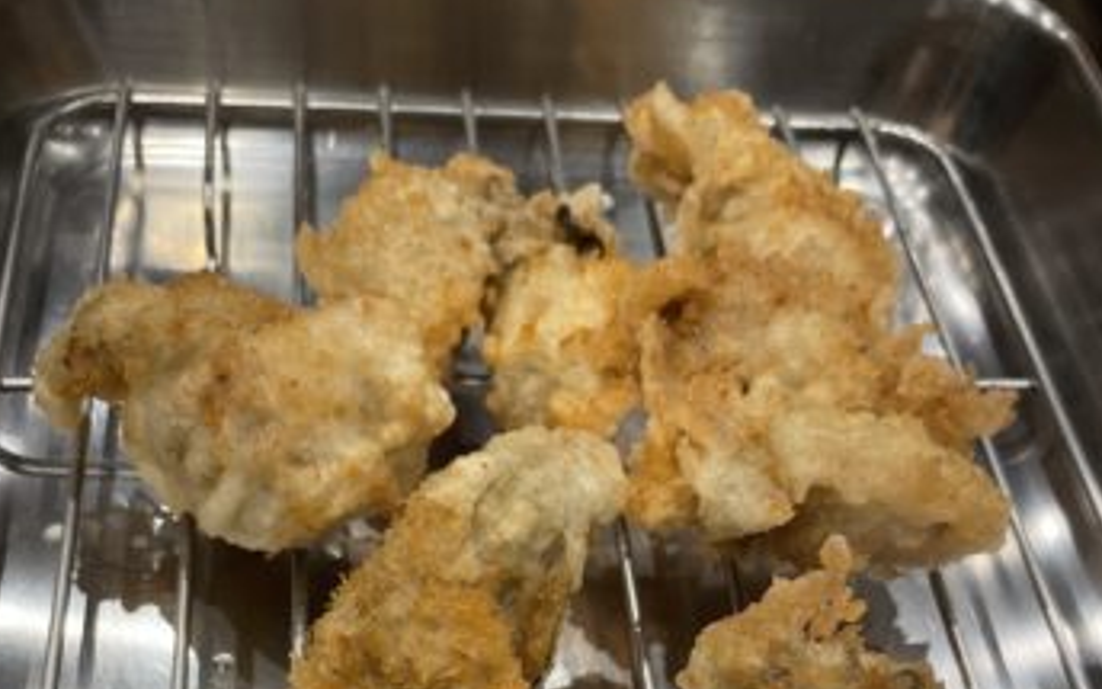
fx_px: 1201
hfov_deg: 49.3
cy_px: 715
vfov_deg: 29.5
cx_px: 549
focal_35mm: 40
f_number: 1.6
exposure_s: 1/121
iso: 100
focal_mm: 4.2
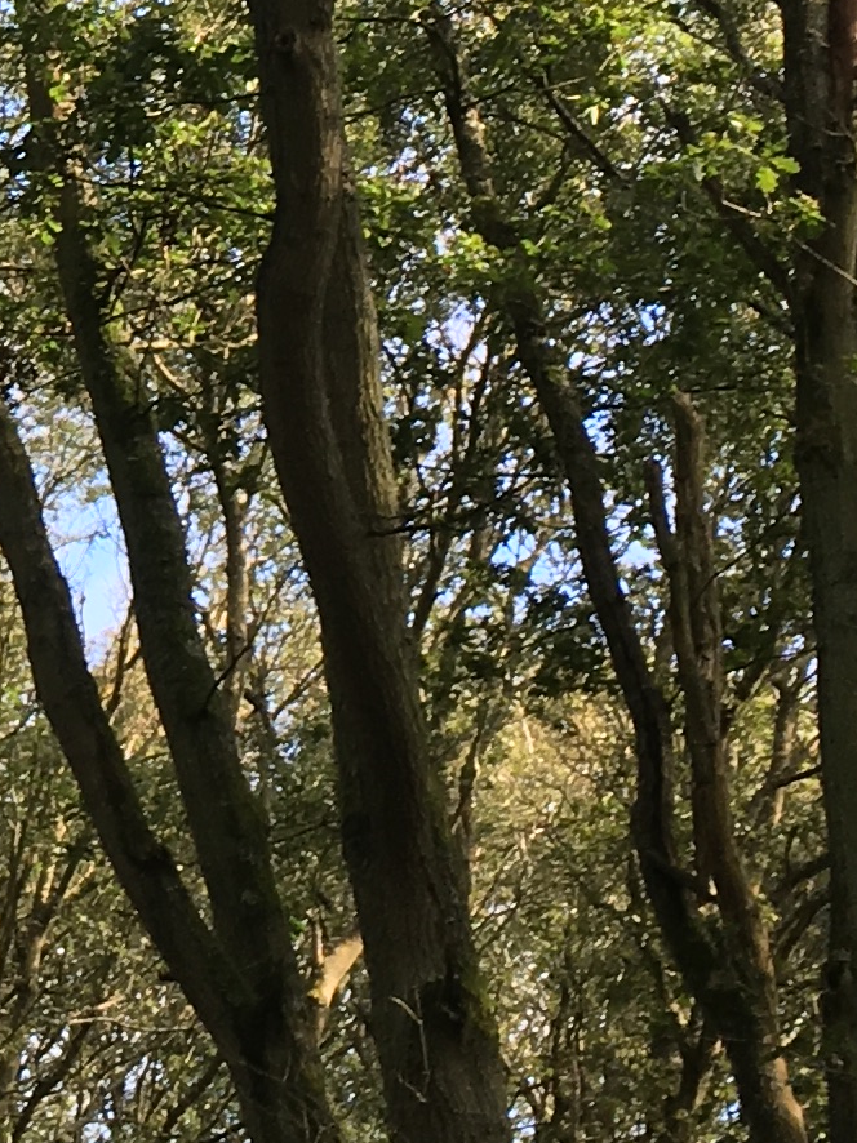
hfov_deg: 10.7
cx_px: -525
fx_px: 4359
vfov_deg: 14.6
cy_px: -138
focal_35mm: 132
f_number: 2.2
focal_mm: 4.15
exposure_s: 1/212
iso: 25
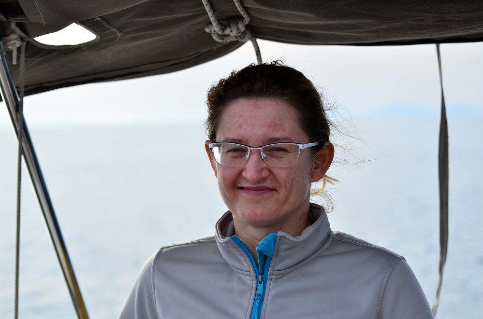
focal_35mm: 105
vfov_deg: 13.0
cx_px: 242
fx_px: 1405
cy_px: 160
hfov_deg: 19.5
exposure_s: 1/3200
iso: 800
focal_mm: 70
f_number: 4.5
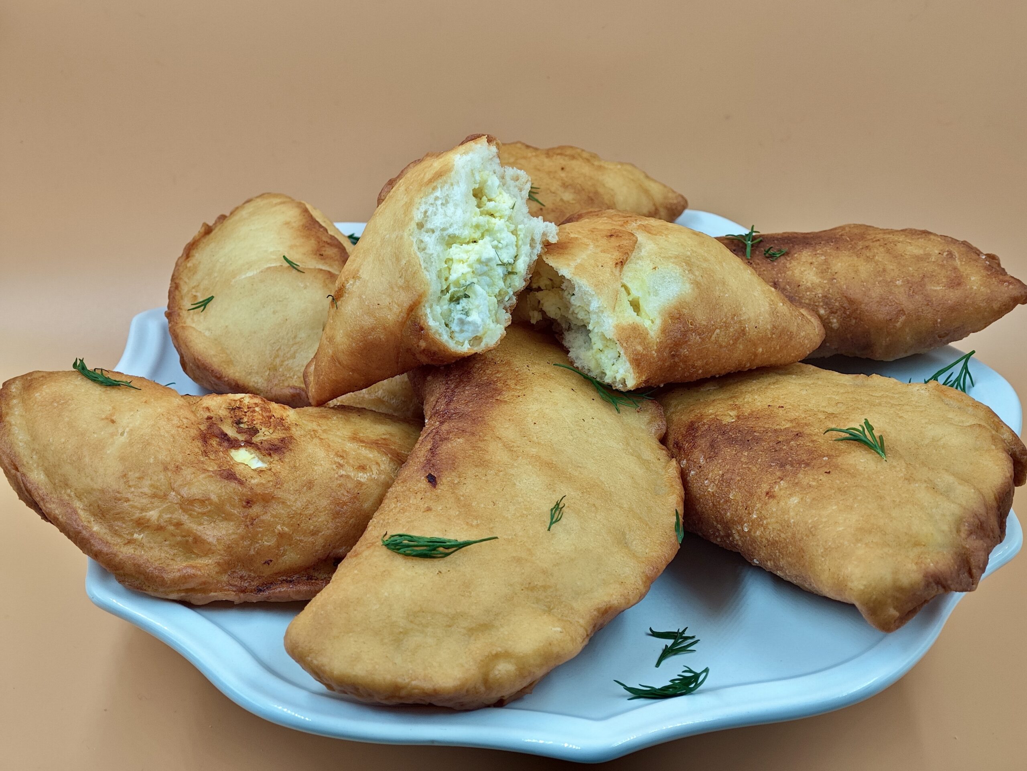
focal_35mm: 60
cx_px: 514
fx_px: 1780
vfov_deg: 24.4
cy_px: 386
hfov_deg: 32.2
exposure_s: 1/100
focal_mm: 9
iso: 125
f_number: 2
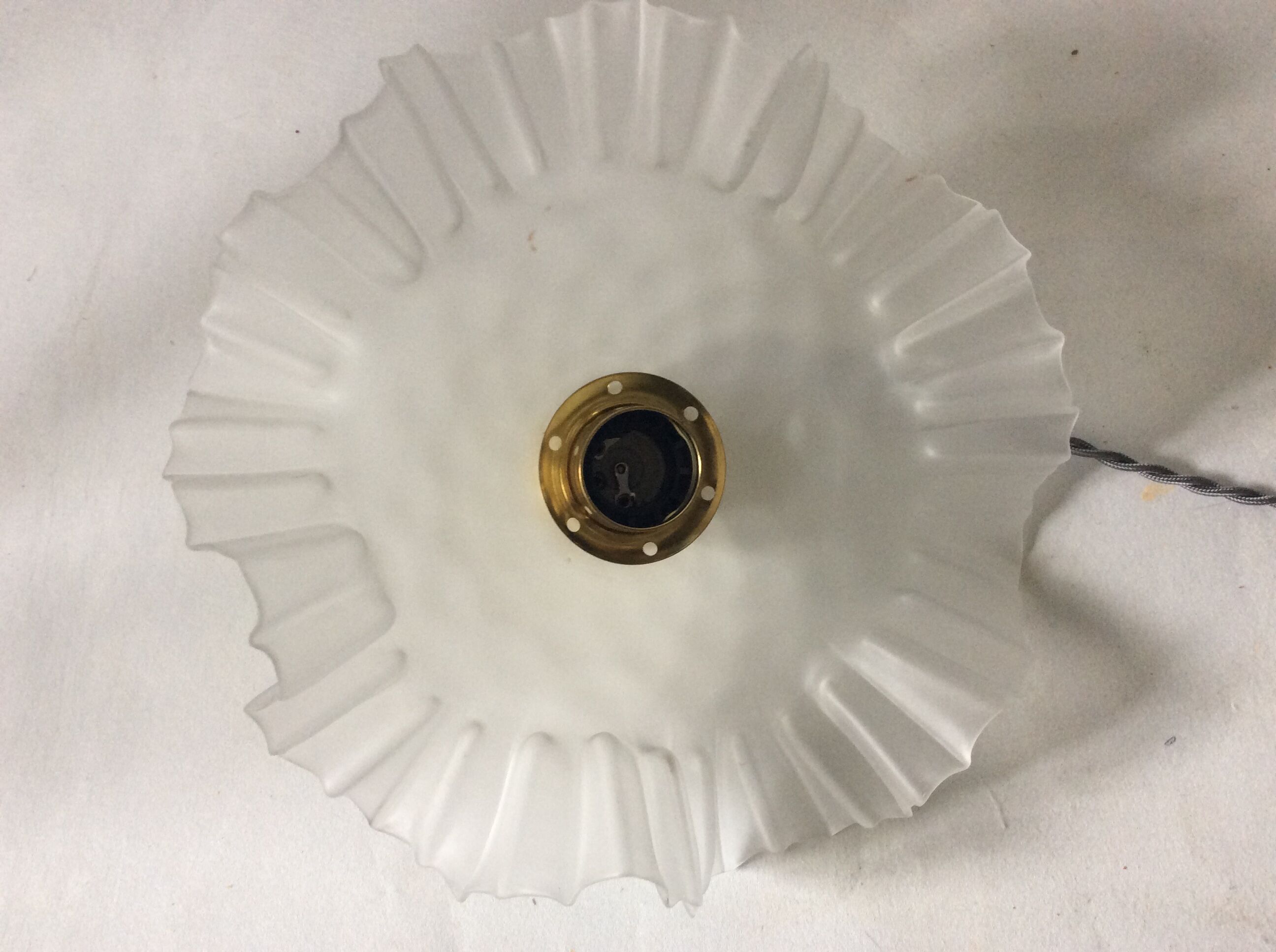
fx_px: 1178
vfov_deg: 44.1
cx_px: 638
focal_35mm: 32
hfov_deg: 56.9
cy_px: 476
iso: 100
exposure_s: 1/25
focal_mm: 3.3
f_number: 2.4
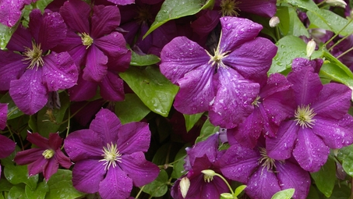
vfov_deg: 27.3
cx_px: 186
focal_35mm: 44
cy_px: 93
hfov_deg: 46.7
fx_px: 409
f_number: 6.7
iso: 400
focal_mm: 21
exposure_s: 1/60
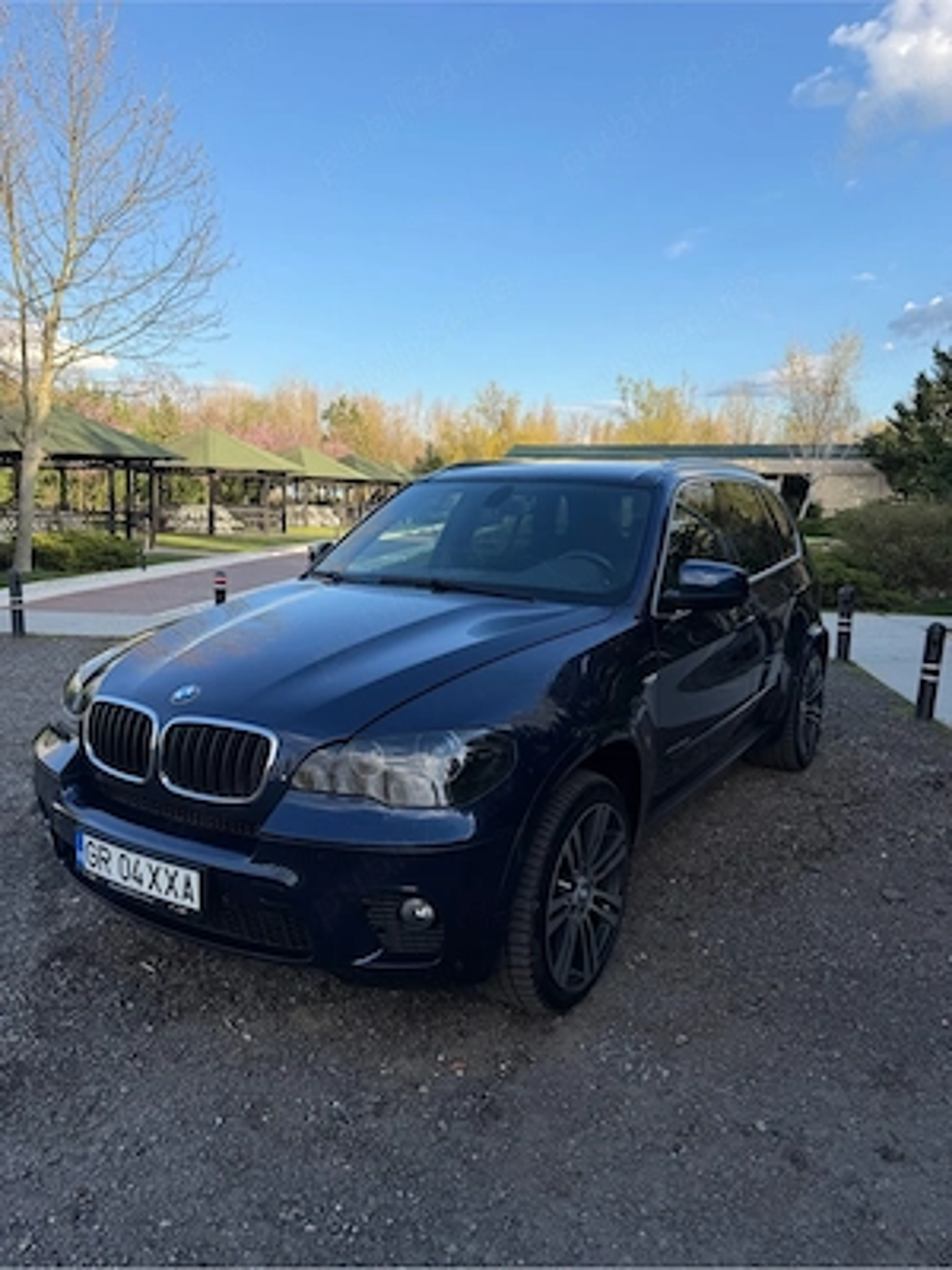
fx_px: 880
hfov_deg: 56.8
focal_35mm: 24
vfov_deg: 71.6
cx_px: 476
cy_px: 635
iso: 80
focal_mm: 6.76
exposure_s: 1/1553
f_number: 1.78
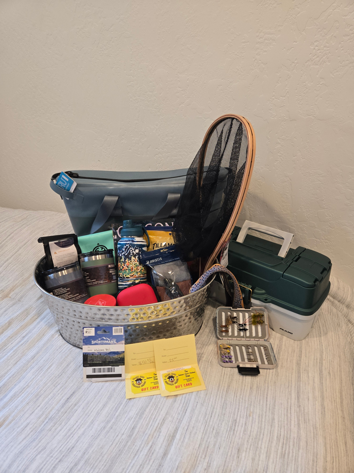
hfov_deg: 58.9
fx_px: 314
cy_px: 236
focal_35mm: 23
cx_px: 177
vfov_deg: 73.9
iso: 250
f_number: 1.8
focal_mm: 5.4
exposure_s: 1/120
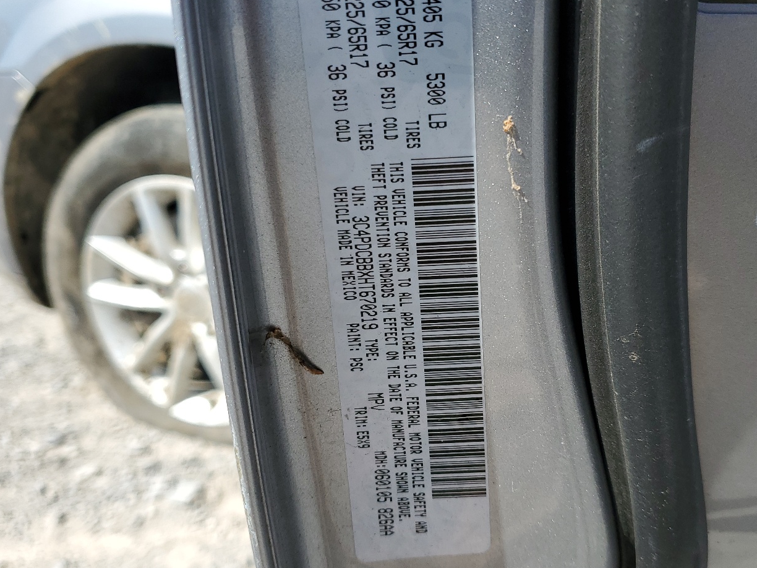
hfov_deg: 53.8
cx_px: 424
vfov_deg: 41.8
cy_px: 285
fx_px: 744
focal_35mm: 34
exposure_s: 1/2000
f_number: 1.5
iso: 50
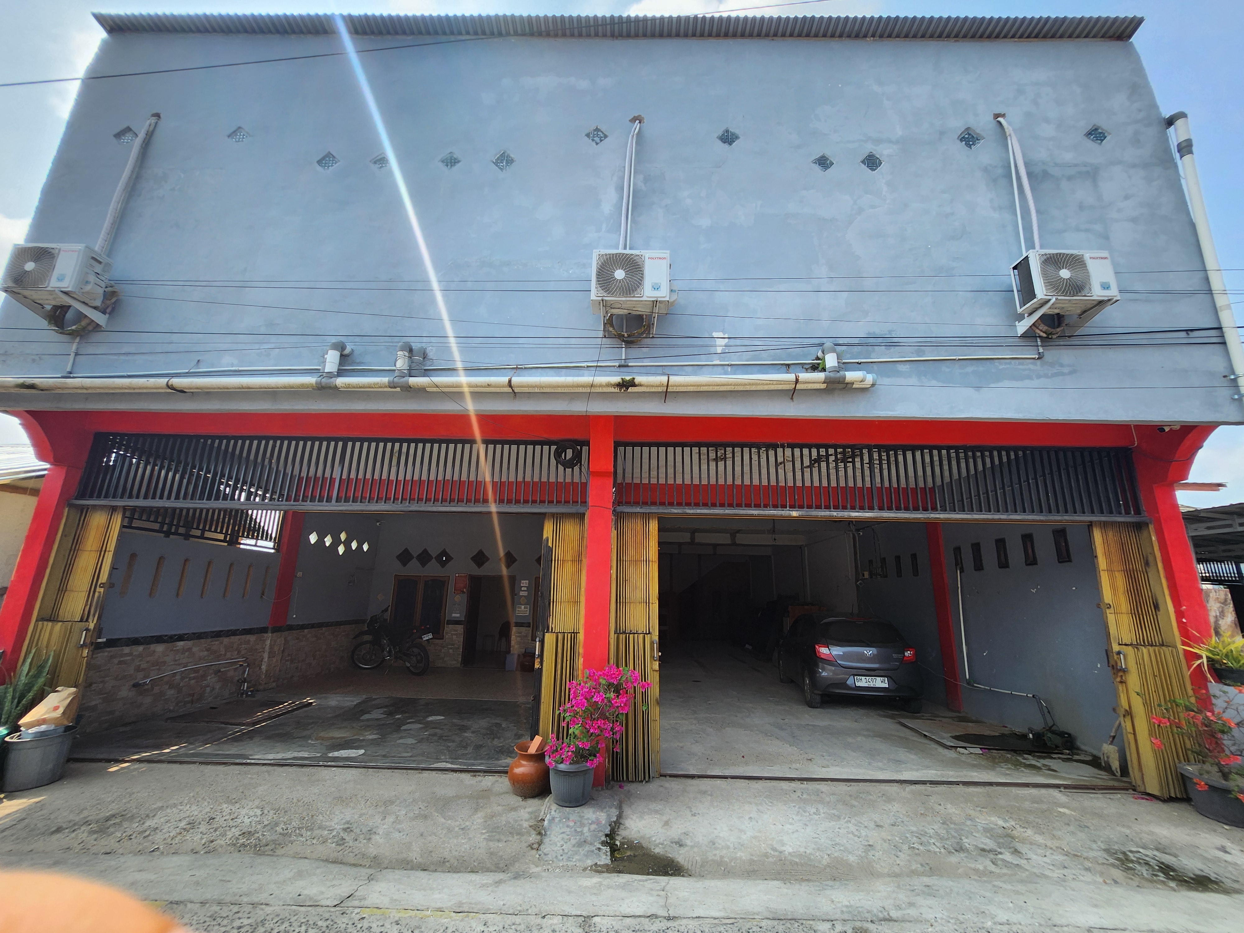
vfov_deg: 89.9
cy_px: 466
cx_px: 622
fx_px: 467
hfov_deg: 106.2
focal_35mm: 13
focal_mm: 1.74
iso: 32
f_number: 2.2
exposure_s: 1/451
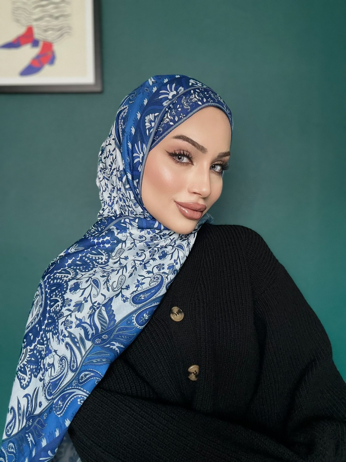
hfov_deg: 46.8
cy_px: 231
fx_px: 400
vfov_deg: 60.0
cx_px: 173
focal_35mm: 30
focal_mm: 2.69
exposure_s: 1/60
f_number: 1.9
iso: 320
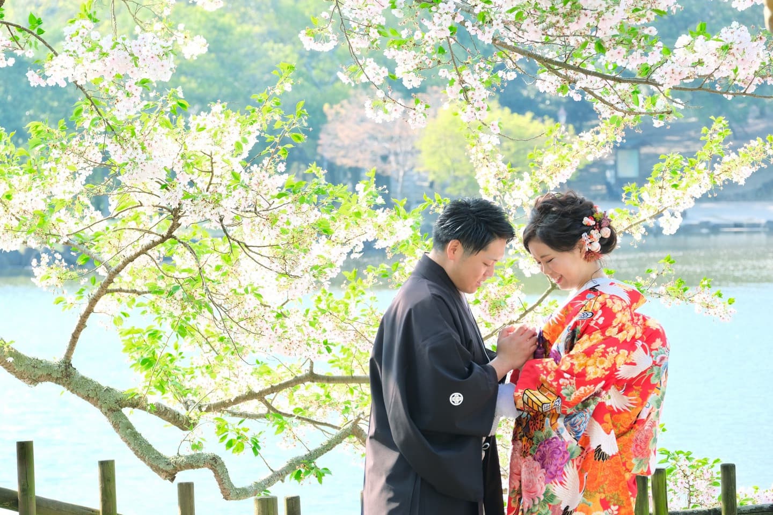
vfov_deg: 10.9
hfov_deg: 16.3
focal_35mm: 126
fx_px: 2705
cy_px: 258
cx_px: 386
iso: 800
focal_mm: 83.8
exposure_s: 1/160
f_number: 5.6
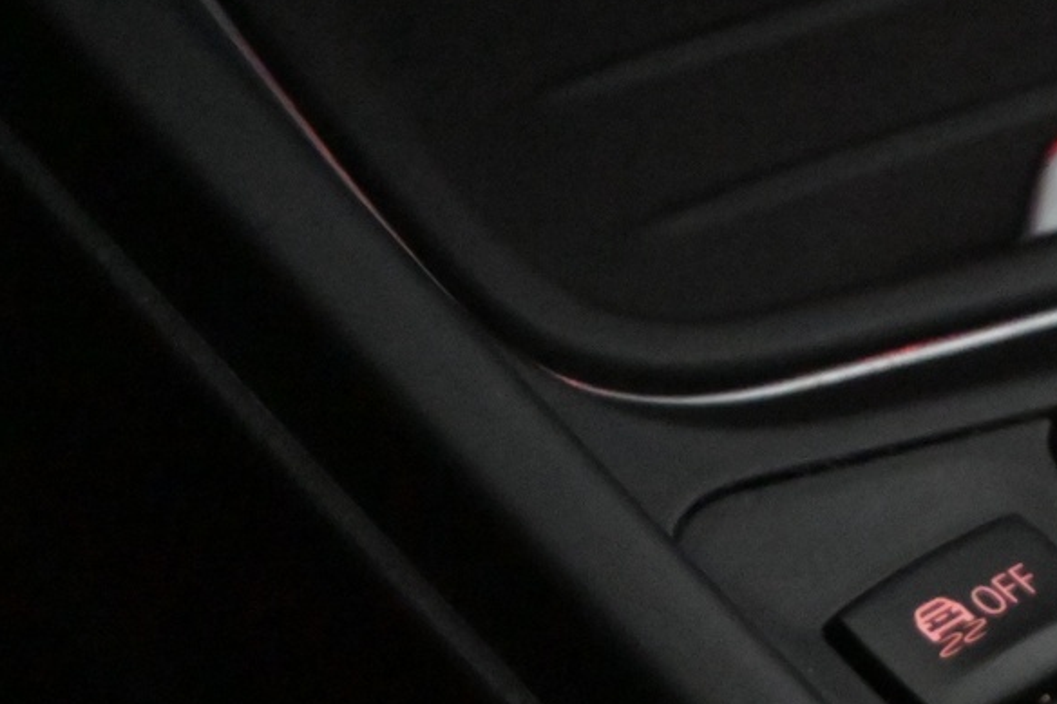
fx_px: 6105
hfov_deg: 9.7
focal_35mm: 208
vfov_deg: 6.5
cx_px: 1390
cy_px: 923
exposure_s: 1/80
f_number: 6.3
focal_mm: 50
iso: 11400
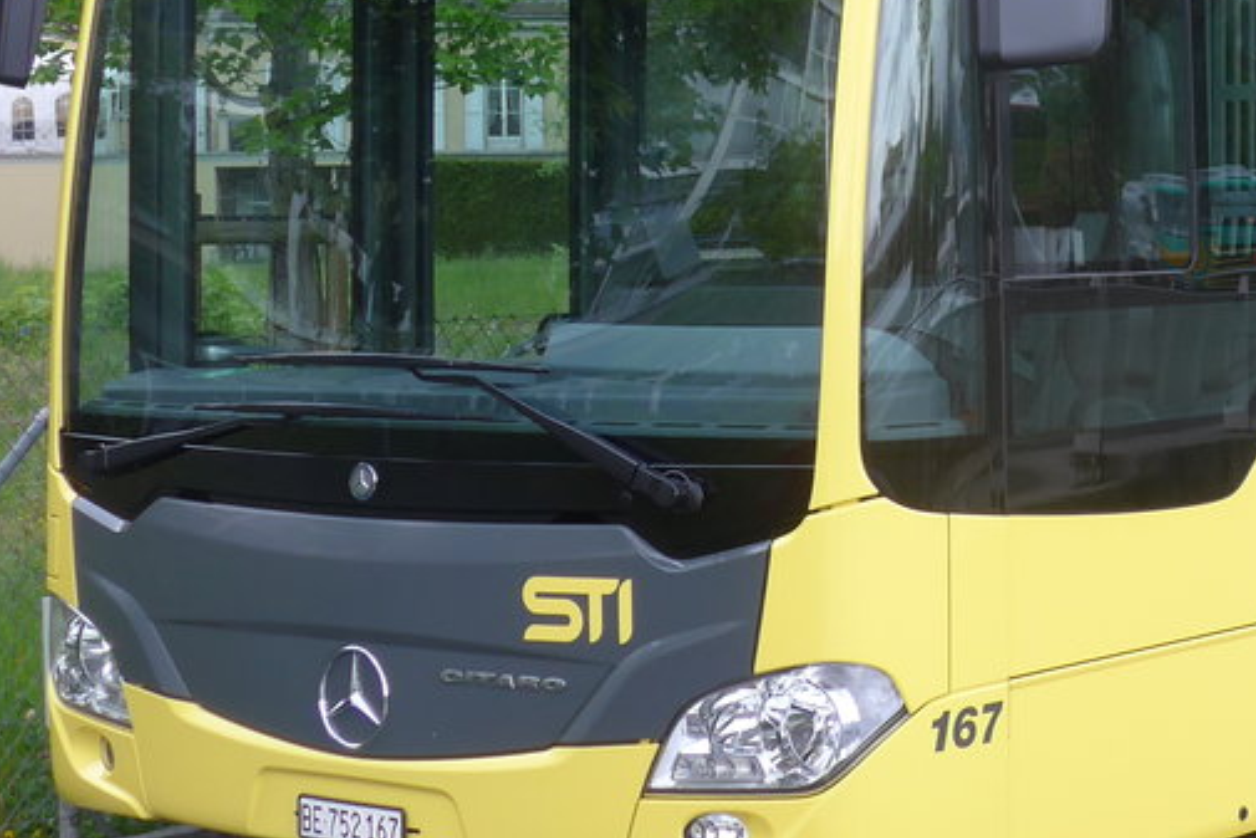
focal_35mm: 89
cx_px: 1268
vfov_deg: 15.2
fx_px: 3106
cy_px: 47
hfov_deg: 22.0
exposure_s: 1/160
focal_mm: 7.5
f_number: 2.8
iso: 80
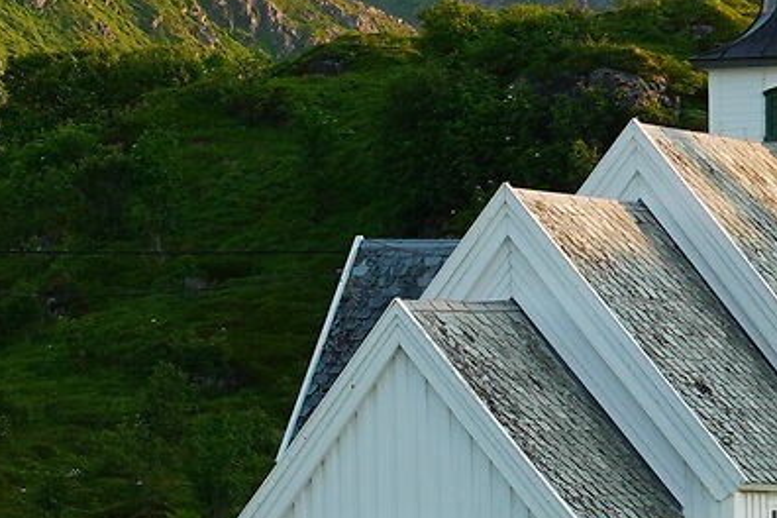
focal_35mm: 300
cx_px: -163
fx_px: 6475
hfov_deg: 6.8
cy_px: 283
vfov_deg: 4.6
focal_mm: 33
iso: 100
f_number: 8
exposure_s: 1/60
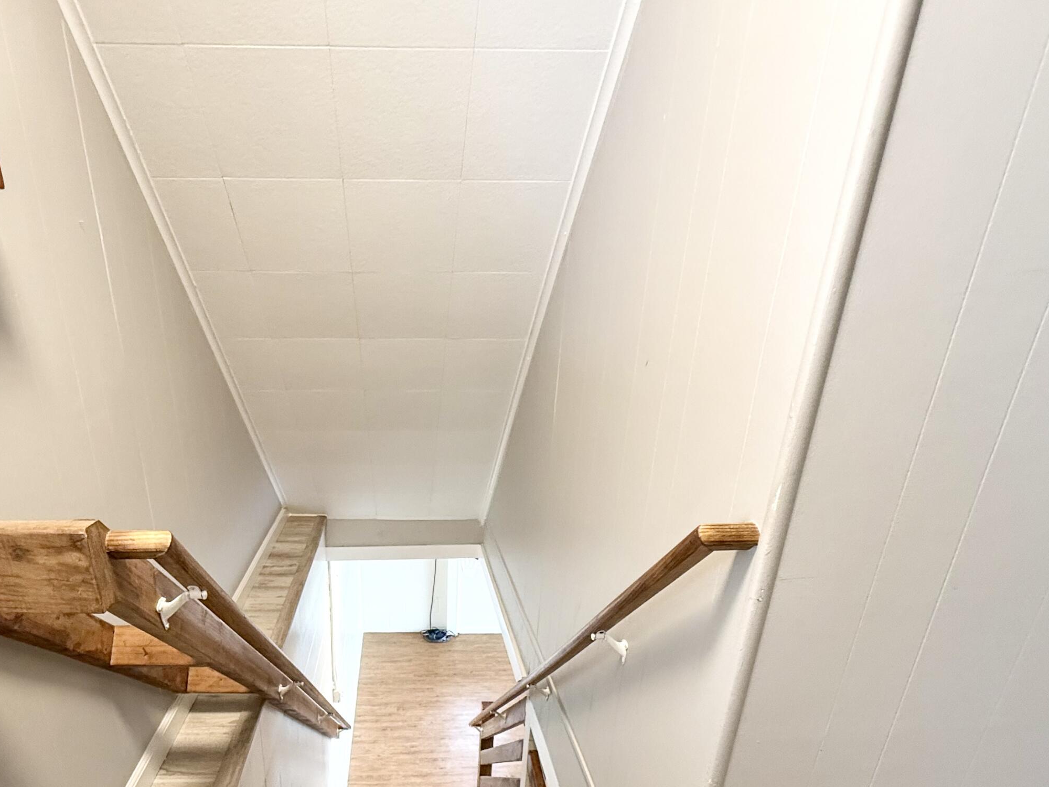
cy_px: 581
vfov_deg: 60.3
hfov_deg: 78.0
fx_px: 636
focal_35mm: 21
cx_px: 412
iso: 200
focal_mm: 2.22
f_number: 2.2
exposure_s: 1/60
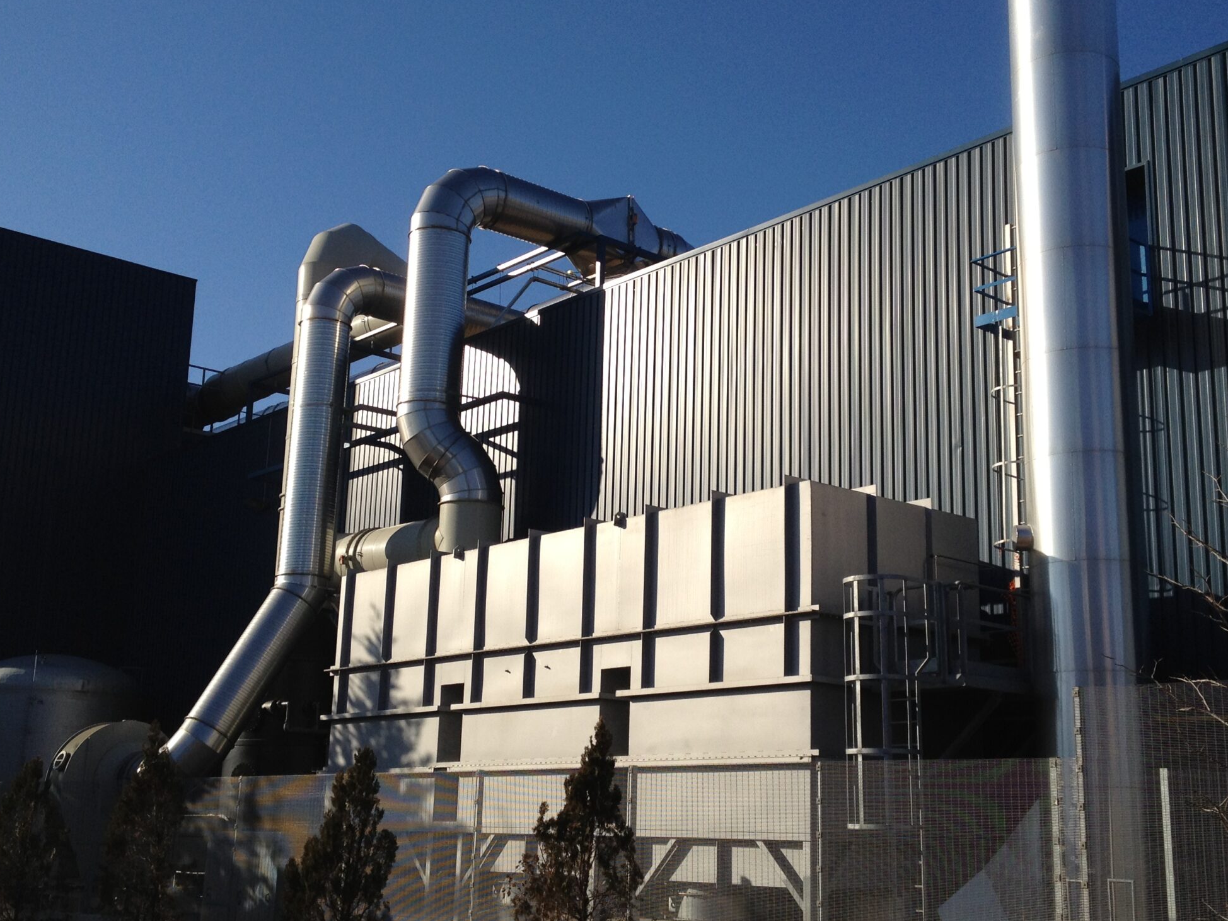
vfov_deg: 31.5
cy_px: 468
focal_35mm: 46
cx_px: 626
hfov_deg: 41.2
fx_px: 1632
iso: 64
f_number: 2.4
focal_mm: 4.28
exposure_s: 1/2632
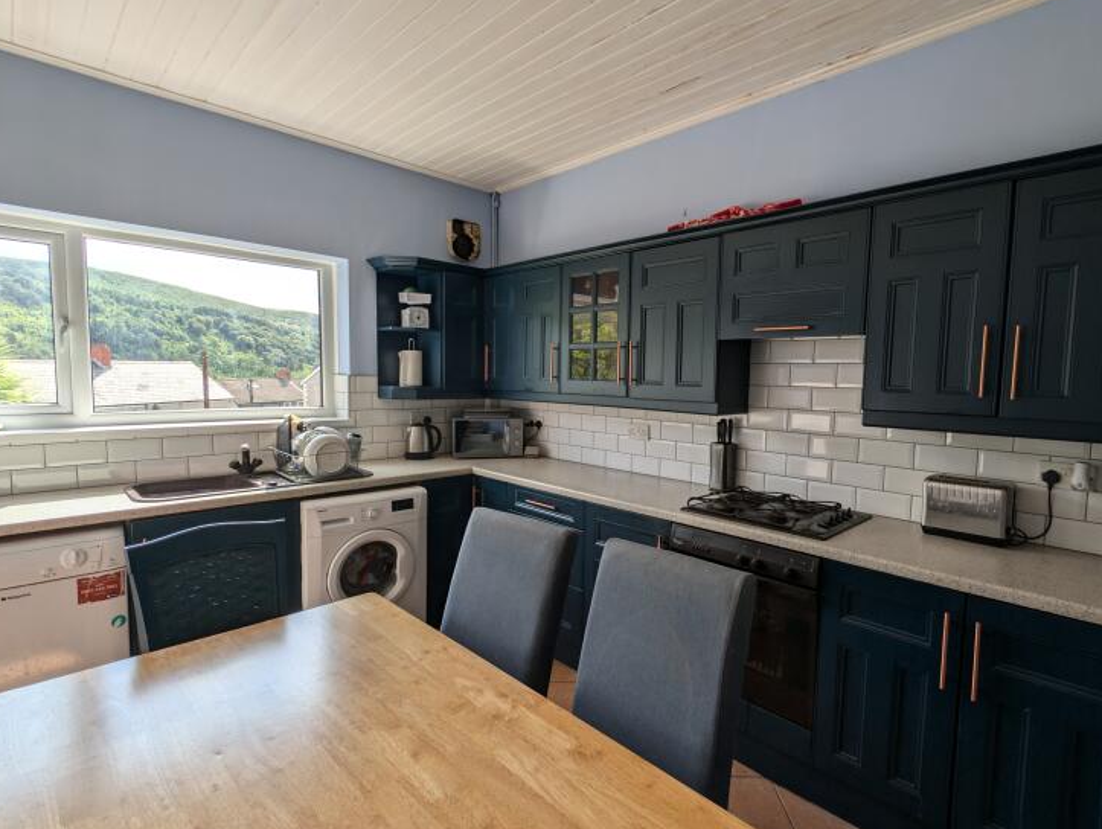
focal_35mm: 17
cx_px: 593
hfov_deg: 90.8
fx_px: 542
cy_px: 417
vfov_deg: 74.8
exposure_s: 1/385
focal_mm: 2.23
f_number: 1.95
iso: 32
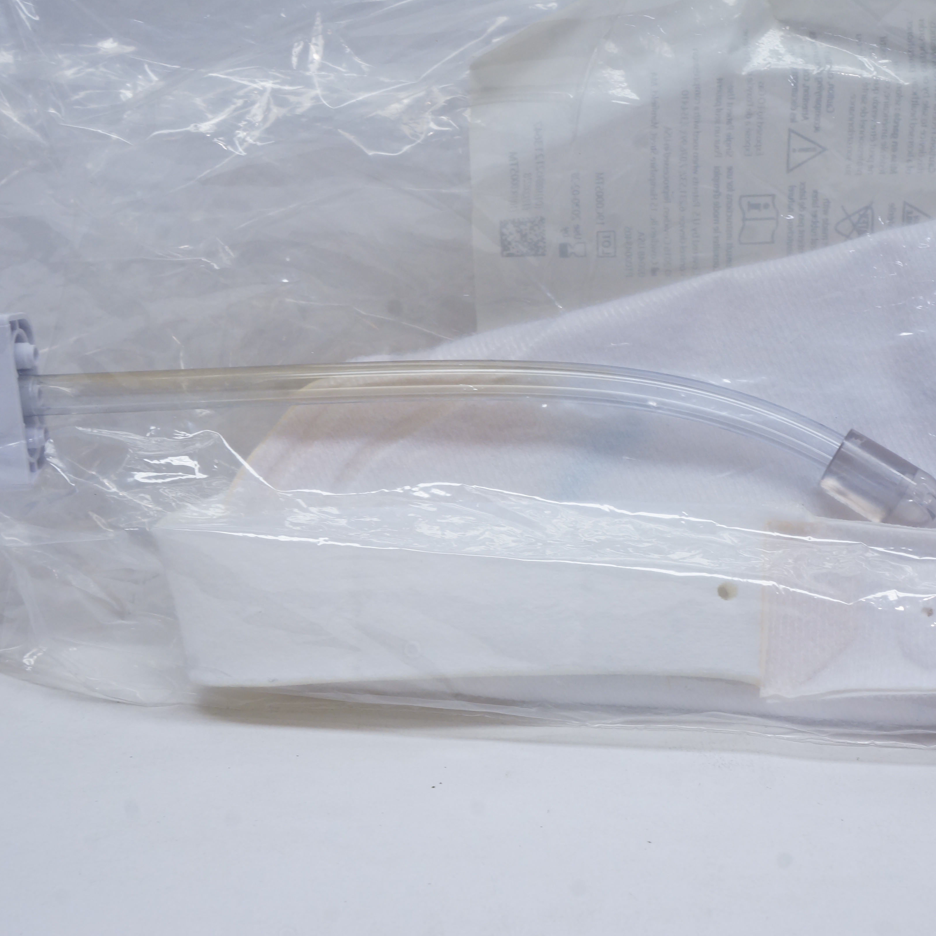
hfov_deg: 27.6
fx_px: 1897
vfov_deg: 27.7
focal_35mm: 62
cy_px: 465
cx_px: 597
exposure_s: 1/10
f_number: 14
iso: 400
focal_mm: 32
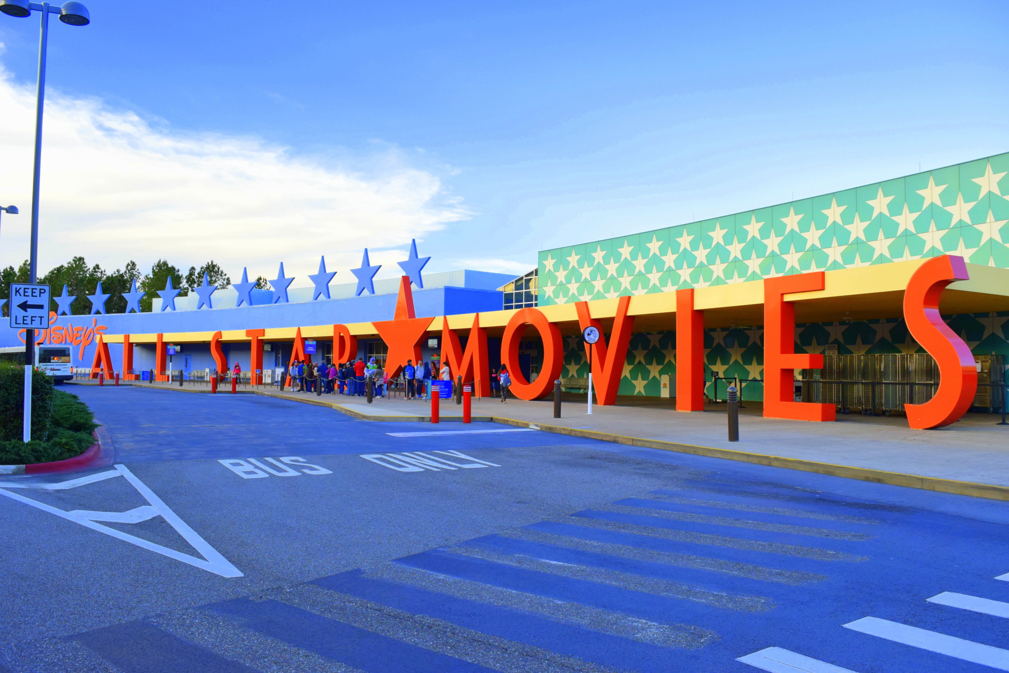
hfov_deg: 67.4
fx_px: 757
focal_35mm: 27
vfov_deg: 48.0
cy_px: 336
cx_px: 504
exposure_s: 1/250
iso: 800
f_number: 8
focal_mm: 18
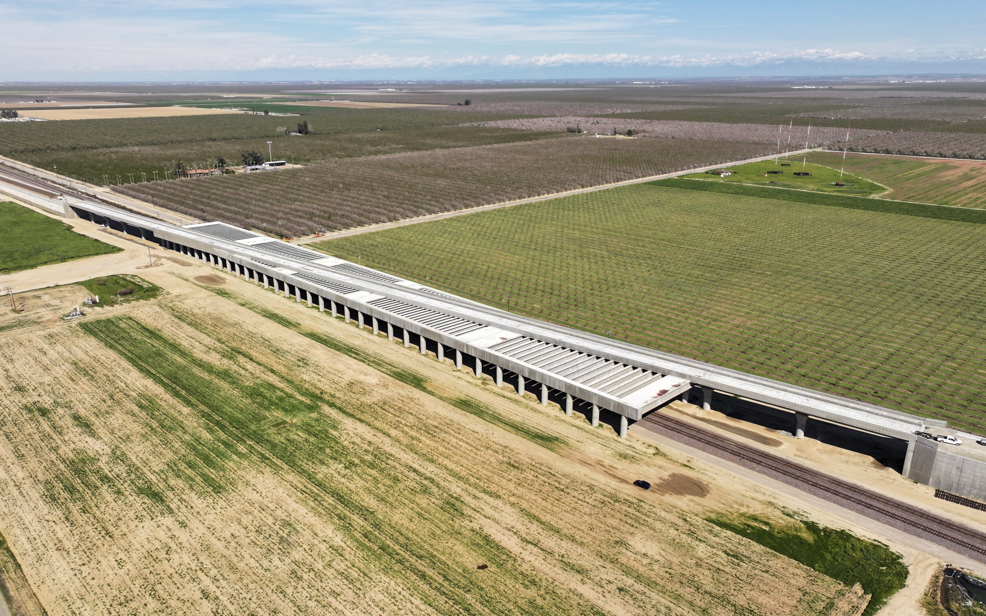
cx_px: 491
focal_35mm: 26
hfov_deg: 70.4
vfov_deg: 47.6
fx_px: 699
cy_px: 323
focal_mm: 12.29
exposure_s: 1/2000
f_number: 2.8
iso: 100
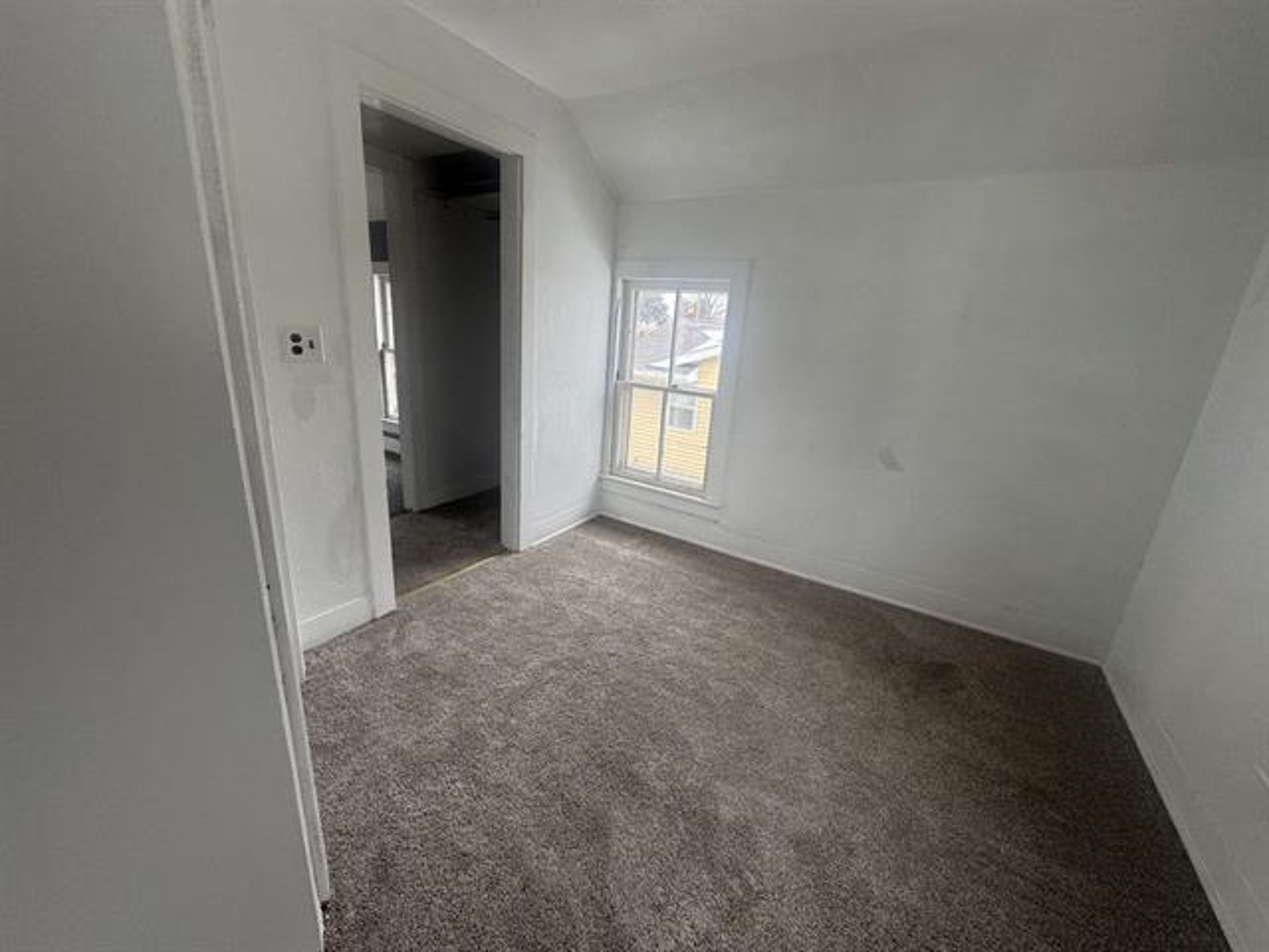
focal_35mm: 14
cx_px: 634
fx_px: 513
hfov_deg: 102.1
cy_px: 476
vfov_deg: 85.7
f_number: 2.2
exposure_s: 1/99
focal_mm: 2.22
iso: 200
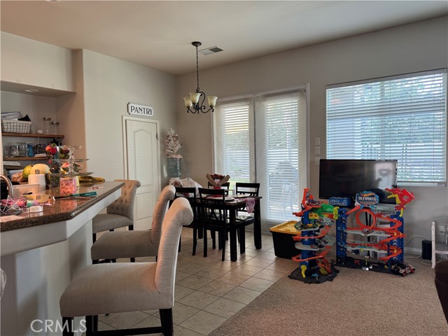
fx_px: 311
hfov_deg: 71.6
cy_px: 168
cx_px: 224
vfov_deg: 56.8
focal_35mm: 24
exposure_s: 1/60
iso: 125
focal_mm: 6.76
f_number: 1.78
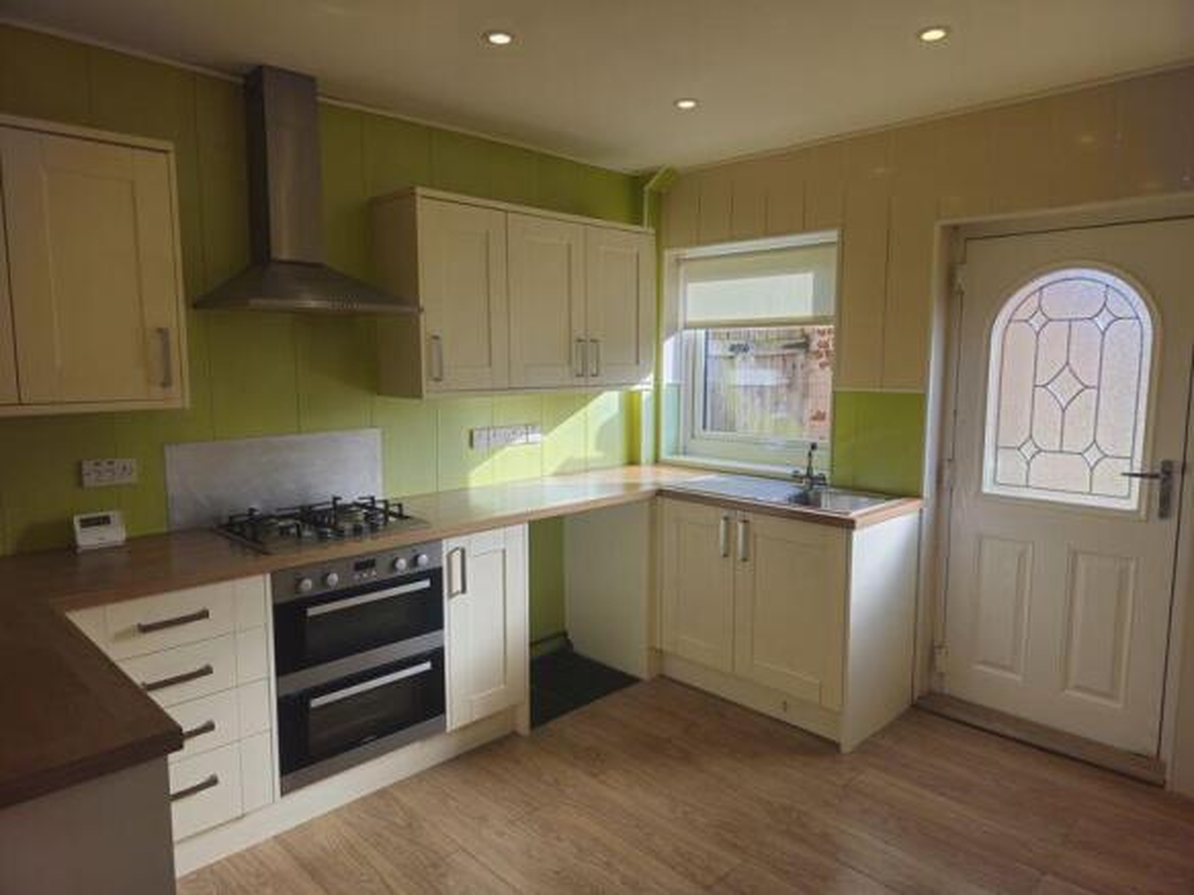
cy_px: 448
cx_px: 597
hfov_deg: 73.9
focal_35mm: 23
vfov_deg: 58.9
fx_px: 793
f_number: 1.7
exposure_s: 1/100
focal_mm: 6.3
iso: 16
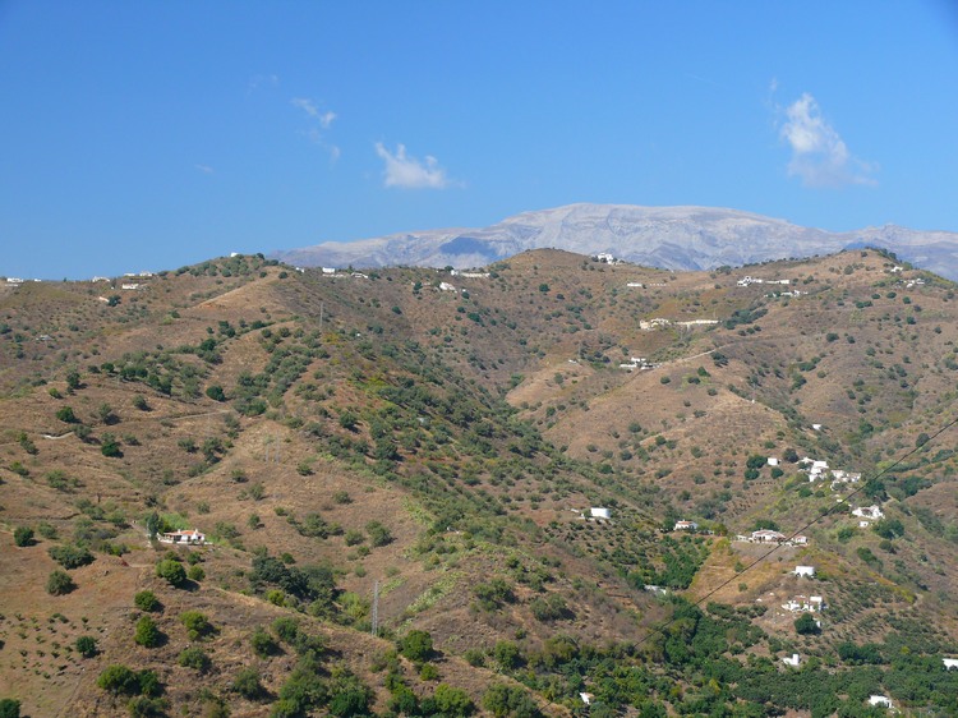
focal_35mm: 66
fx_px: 1826
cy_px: 359
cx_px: 479
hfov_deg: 29.4
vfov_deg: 22.2
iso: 100
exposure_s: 1/200
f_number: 4.5
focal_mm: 14
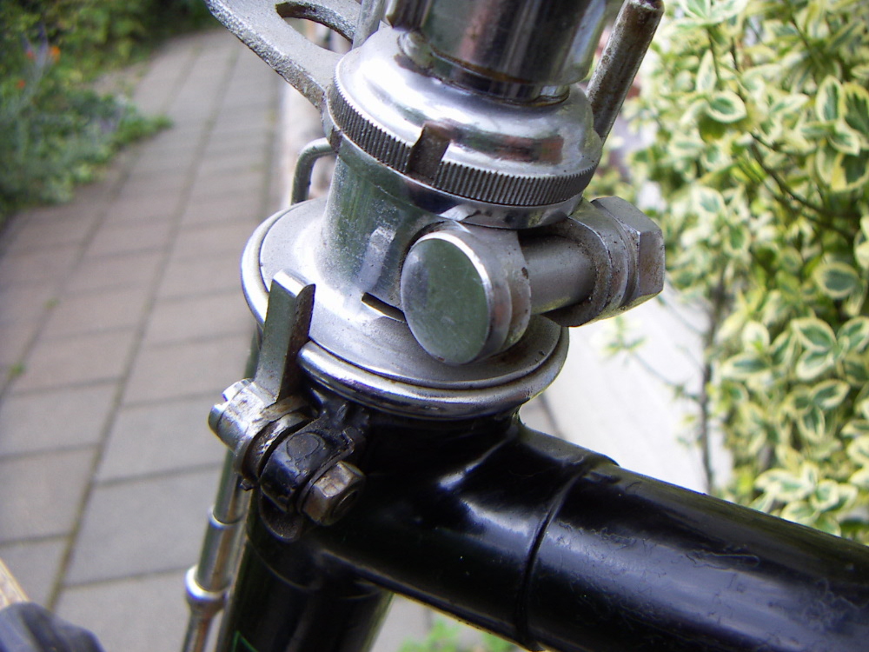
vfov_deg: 39.7
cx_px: 434
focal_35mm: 36
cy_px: 326
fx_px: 904
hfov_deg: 51.4
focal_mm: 4.7
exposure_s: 1/100
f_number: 2.8
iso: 50
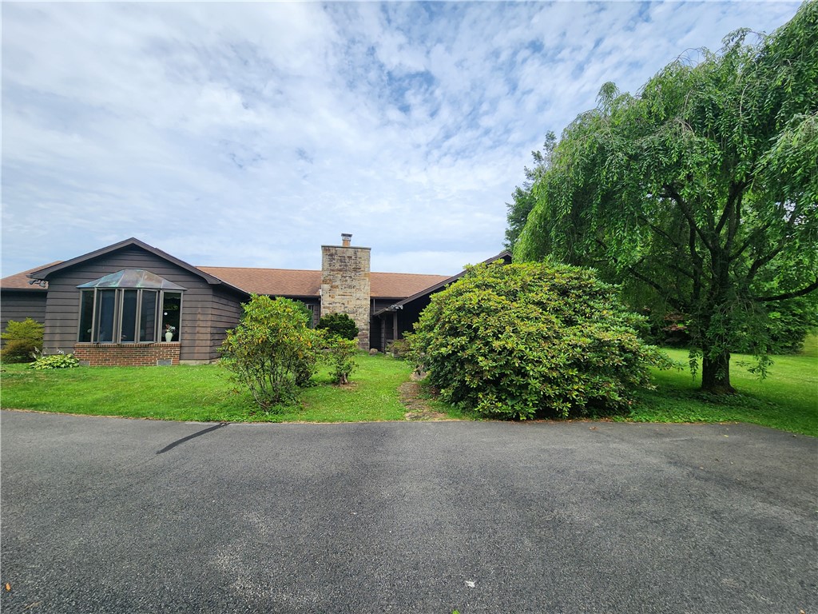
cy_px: 307
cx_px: 409
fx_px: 307
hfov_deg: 106.2
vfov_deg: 89.9
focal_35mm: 13
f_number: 2.2
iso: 50
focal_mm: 2.2
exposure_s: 1/1493
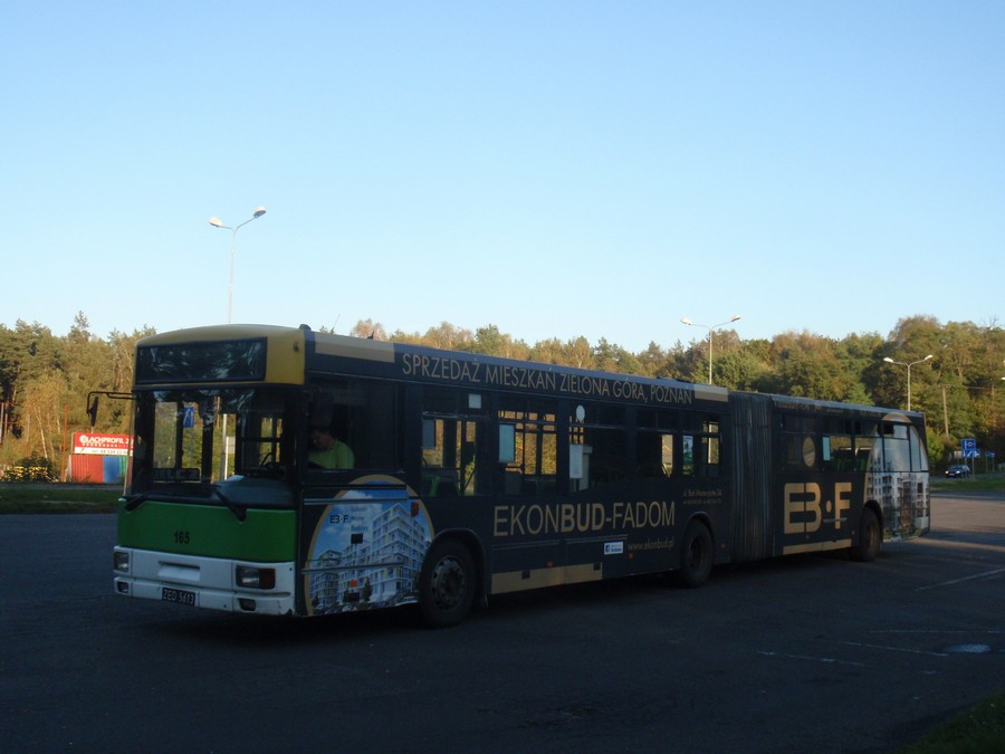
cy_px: 377
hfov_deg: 46.8
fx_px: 1161
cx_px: 502
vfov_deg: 36.0
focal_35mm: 40
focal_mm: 7.25
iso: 200
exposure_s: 1/500
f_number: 3.9
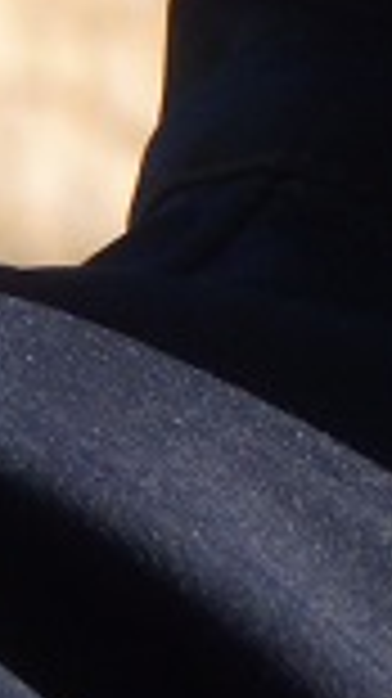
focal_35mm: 800
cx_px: 1681
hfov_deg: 1.5
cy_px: -194
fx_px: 14807
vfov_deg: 2.7
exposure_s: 1/400
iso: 100
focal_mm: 25.2
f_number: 5
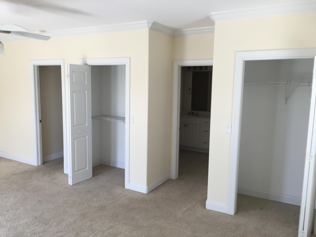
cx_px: 158
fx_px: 265
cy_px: 118
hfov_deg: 61.7
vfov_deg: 48.2
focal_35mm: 29
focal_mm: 4.15
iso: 32
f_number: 2.2
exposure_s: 1/60
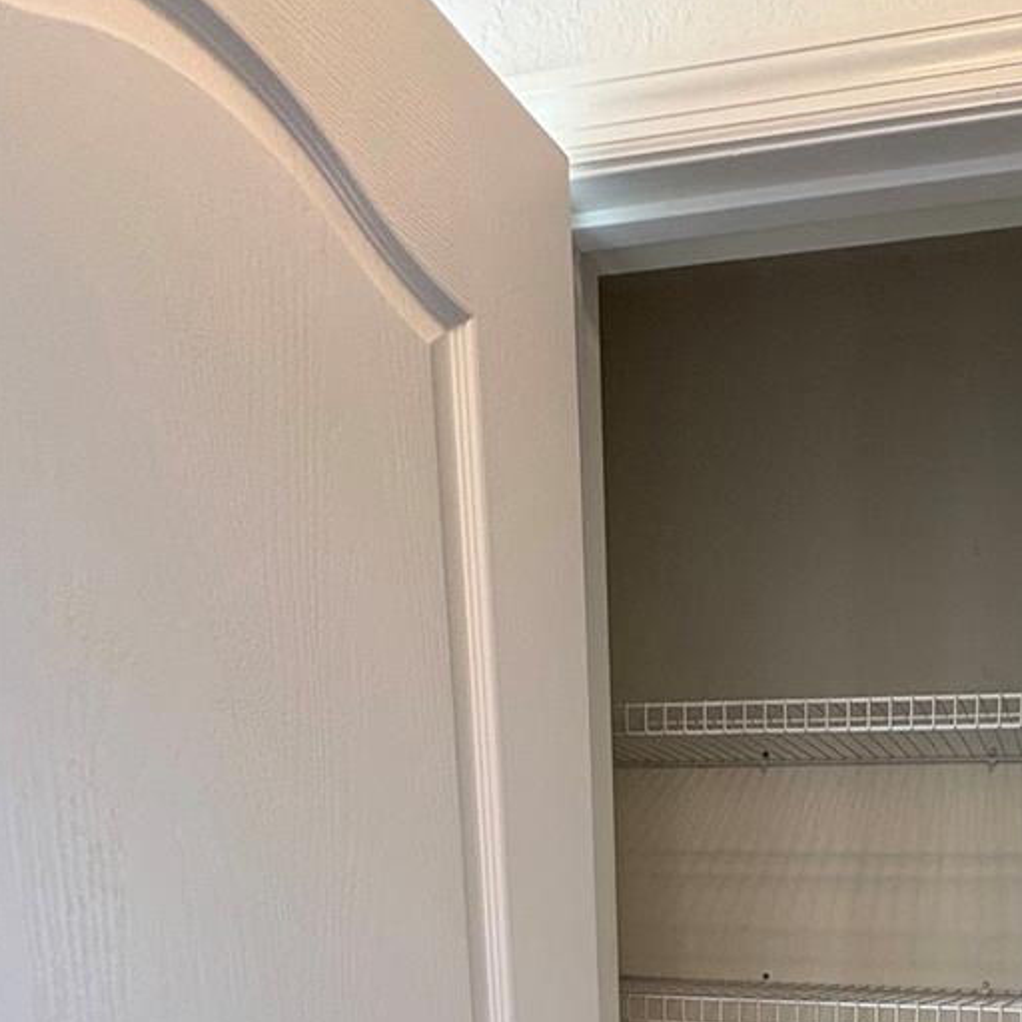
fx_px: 969
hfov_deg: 50.4
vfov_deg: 43.6
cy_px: 1112
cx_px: 888
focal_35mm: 29
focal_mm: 2.22
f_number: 2.2
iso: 200
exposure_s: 1/120
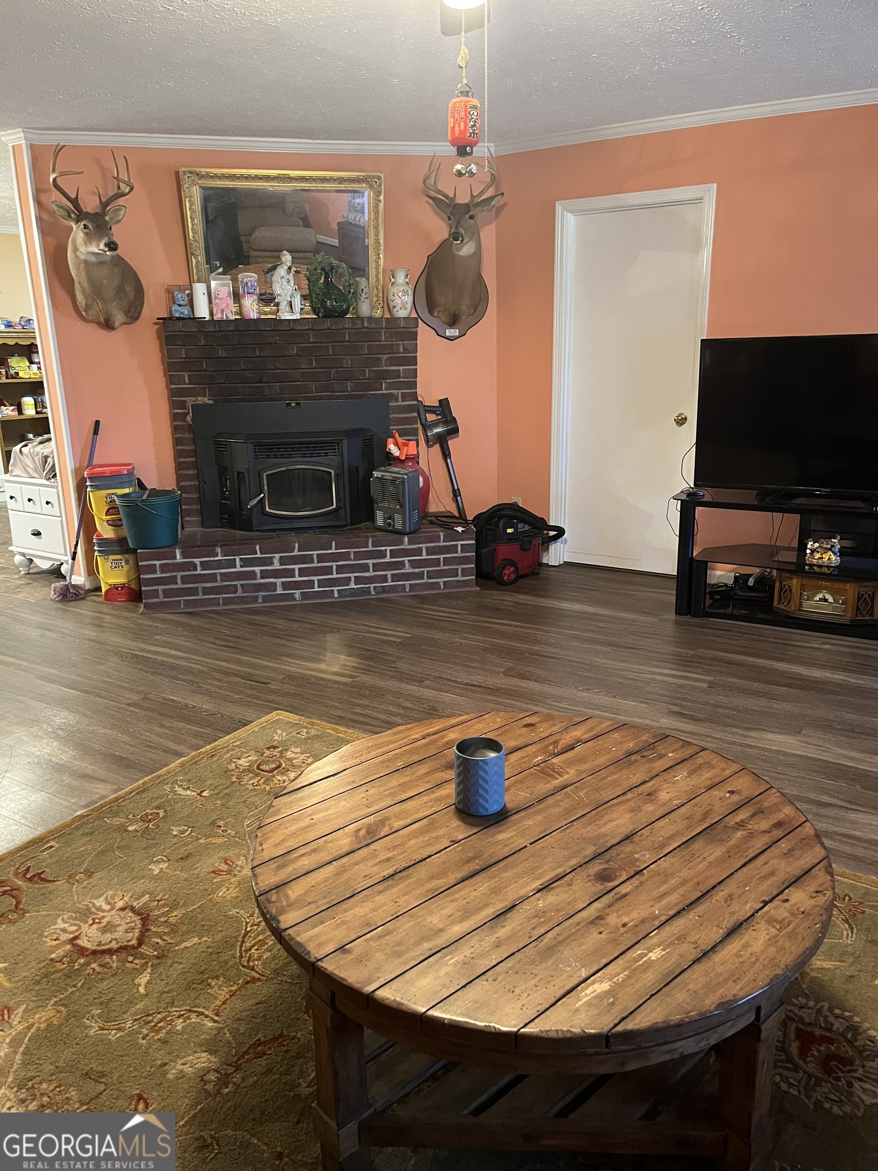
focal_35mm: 26
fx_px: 879
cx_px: 439
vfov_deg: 67.3
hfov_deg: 53.1
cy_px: 586
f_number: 1.6
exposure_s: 1/40
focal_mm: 5.1
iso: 640
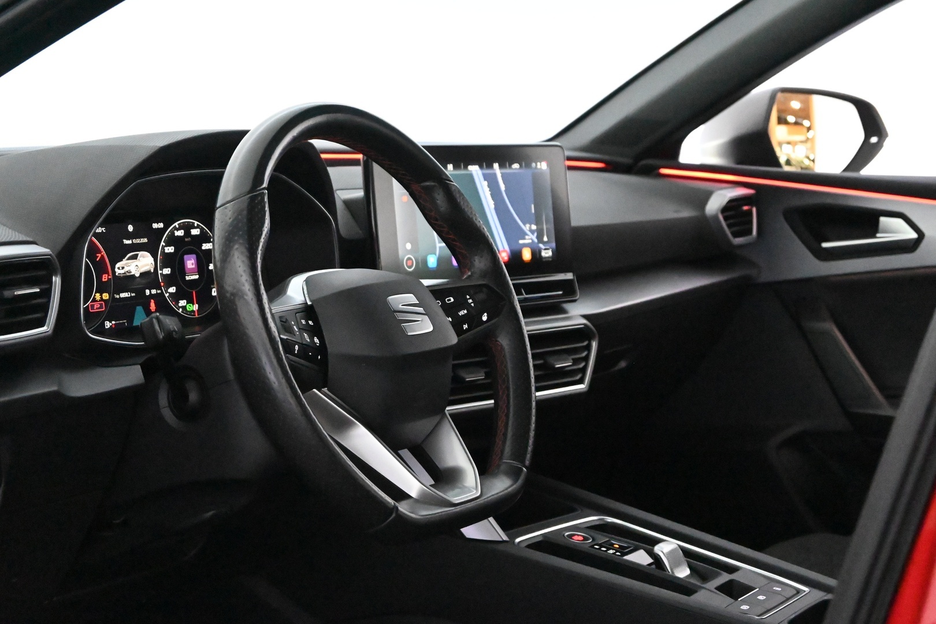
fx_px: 1833
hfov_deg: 28.6
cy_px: 312
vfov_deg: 19.3
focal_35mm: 70
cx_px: 468
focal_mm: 47
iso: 20000
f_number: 6
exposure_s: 1/80
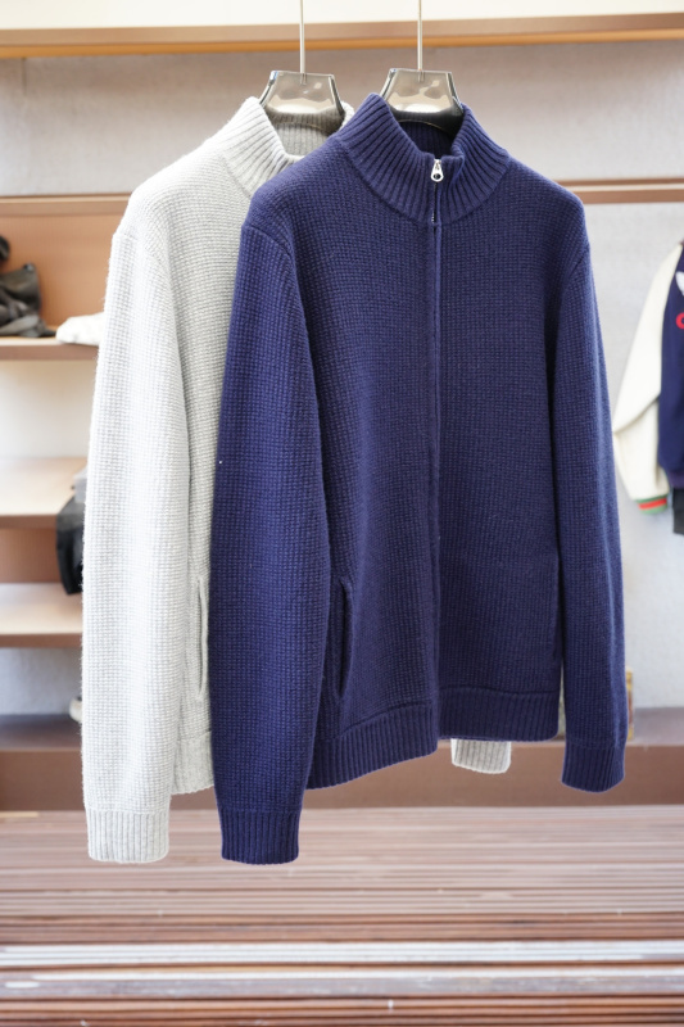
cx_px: 342
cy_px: 514
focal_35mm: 48
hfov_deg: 28.1
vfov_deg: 41.1
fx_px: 1368
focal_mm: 32
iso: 400
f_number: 4
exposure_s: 1/125
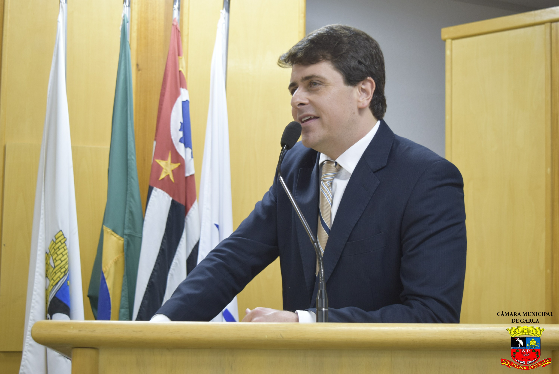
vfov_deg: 25.1
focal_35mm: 54
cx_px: 280
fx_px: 839
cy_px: 187
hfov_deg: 36.8
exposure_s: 1/60
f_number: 4.8
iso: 1000
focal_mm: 36
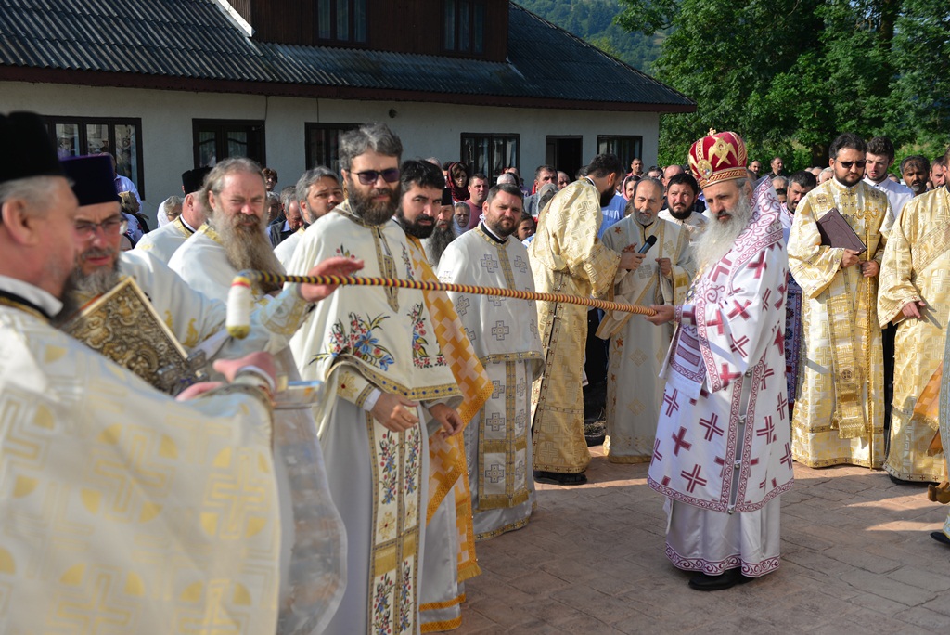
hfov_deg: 46.4
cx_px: 475
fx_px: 1109
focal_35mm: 42
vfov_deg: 31.9
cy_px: 318
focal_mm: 42
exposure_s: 1/640
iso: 100
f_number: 4
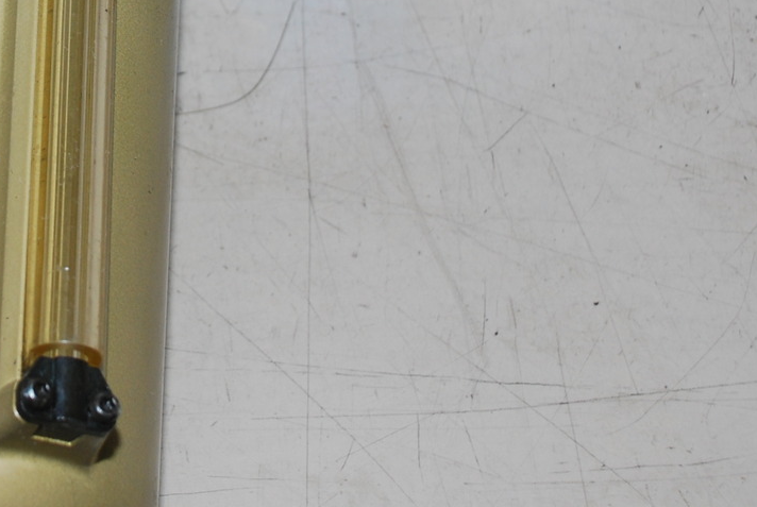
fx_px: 2661
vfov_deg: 10.8
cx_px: 46
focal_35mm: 126
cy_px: 14
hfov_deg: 16.0
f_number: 5
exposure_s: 1/60
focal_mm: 31
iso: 200
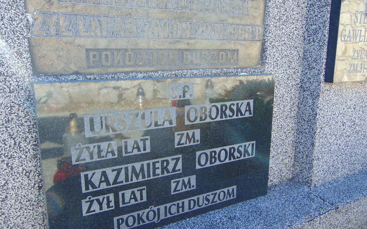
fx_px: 320
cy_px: 130
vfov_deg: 39.3
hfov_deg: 59.7
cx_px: 184
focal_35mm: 32
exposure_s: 1/100
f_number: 3.1
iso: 80
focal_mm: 5.4
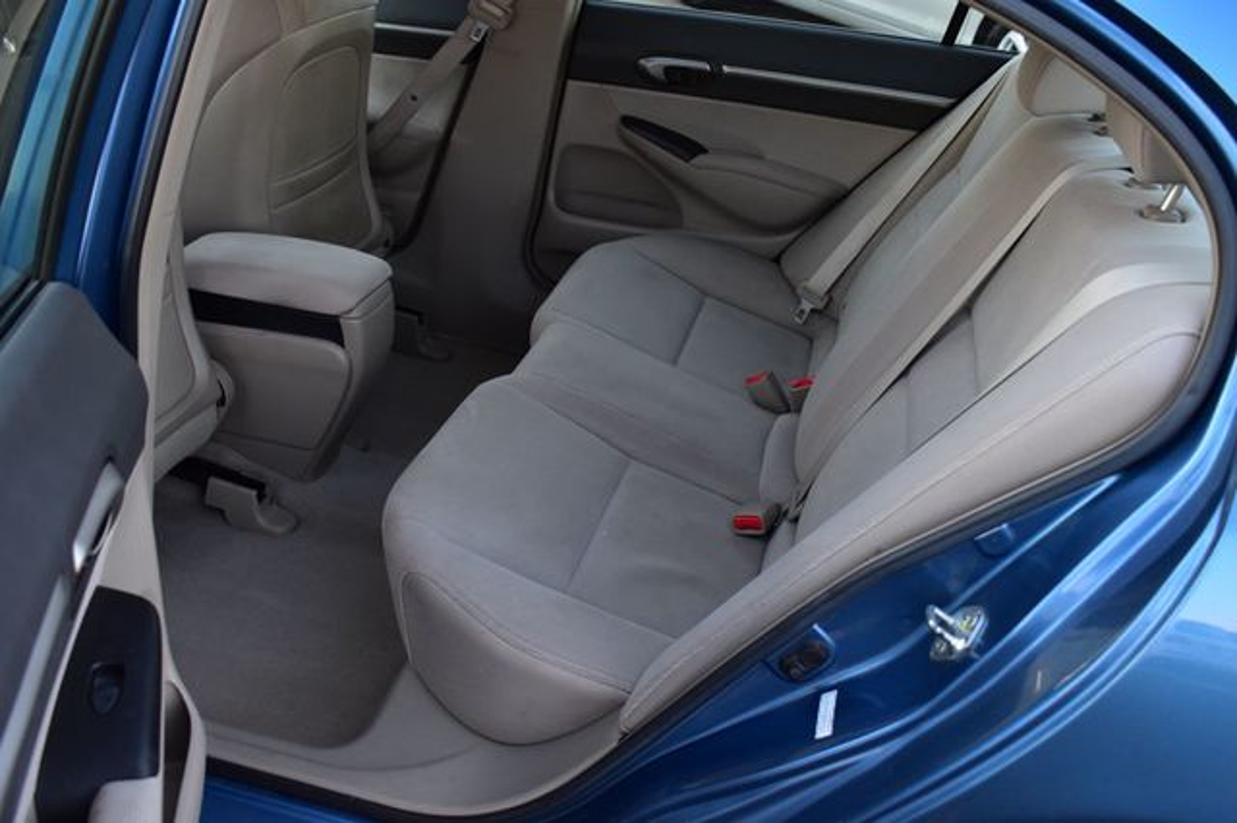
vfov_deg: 38.3
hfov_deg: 55.1
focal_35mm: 34
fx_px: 1185
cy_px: 412
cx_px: 618
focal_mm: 23
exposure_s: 1/20
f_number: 6.3
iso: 400
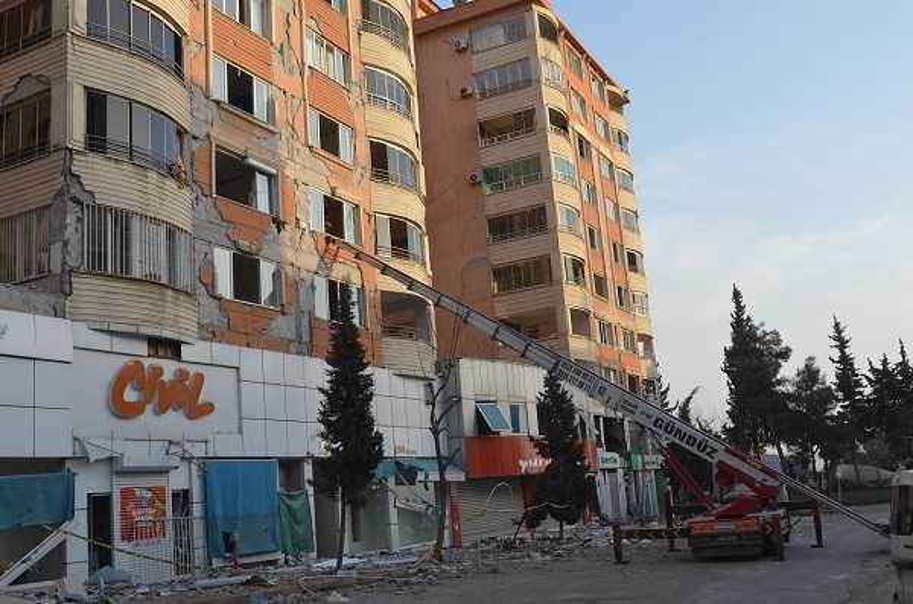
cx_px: 456
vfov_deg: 36.7
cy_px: 302
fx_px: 911
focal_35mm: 36
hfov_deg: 53.2
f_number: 8
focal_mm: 24
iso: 200
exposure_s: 1/250
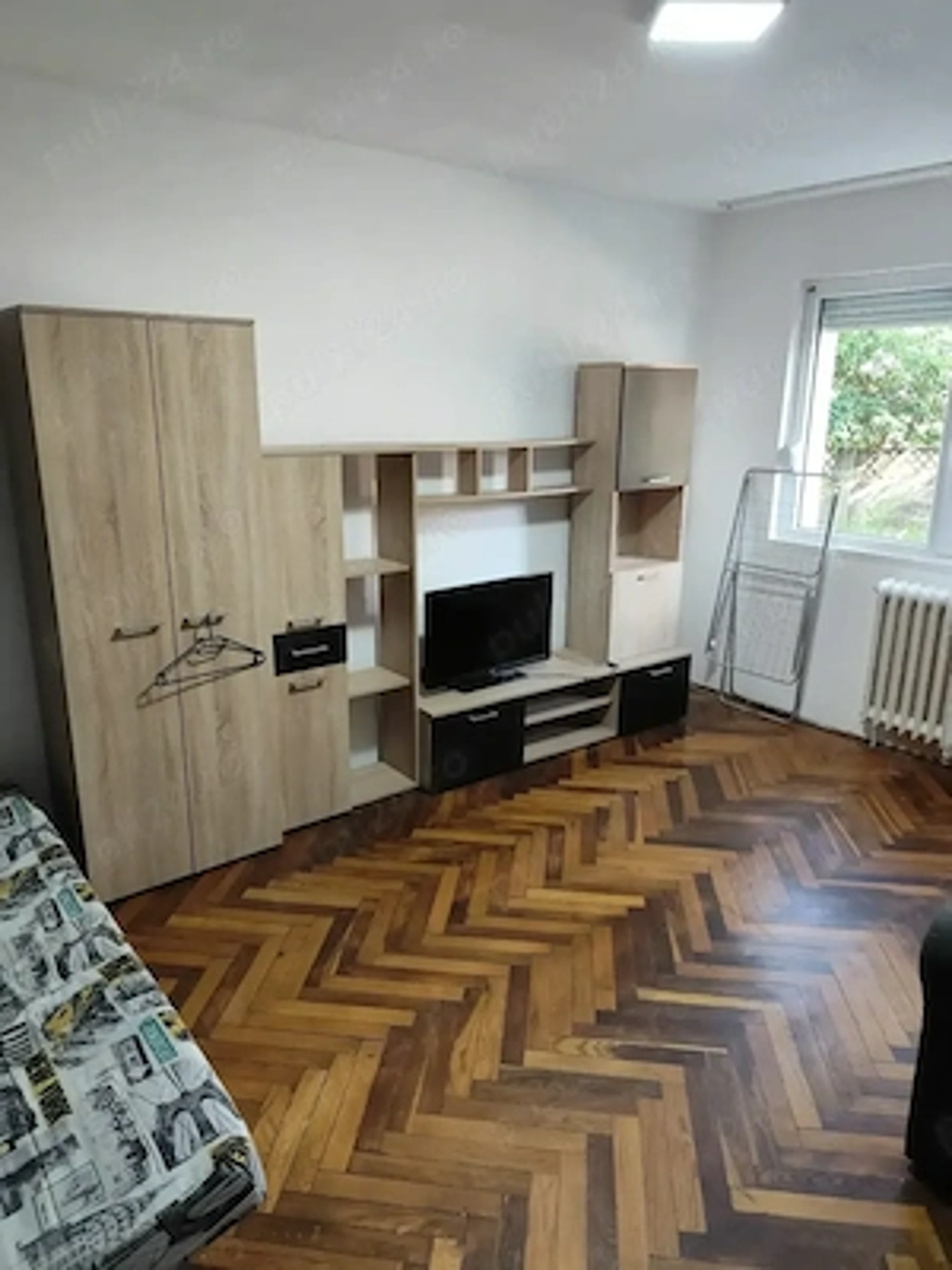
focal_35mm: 23
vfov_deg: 73.9
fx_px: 843
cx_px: 476
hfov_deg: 58.9
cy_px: 635
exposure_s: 1/50
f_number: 1.65
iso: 400
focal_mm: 6.19
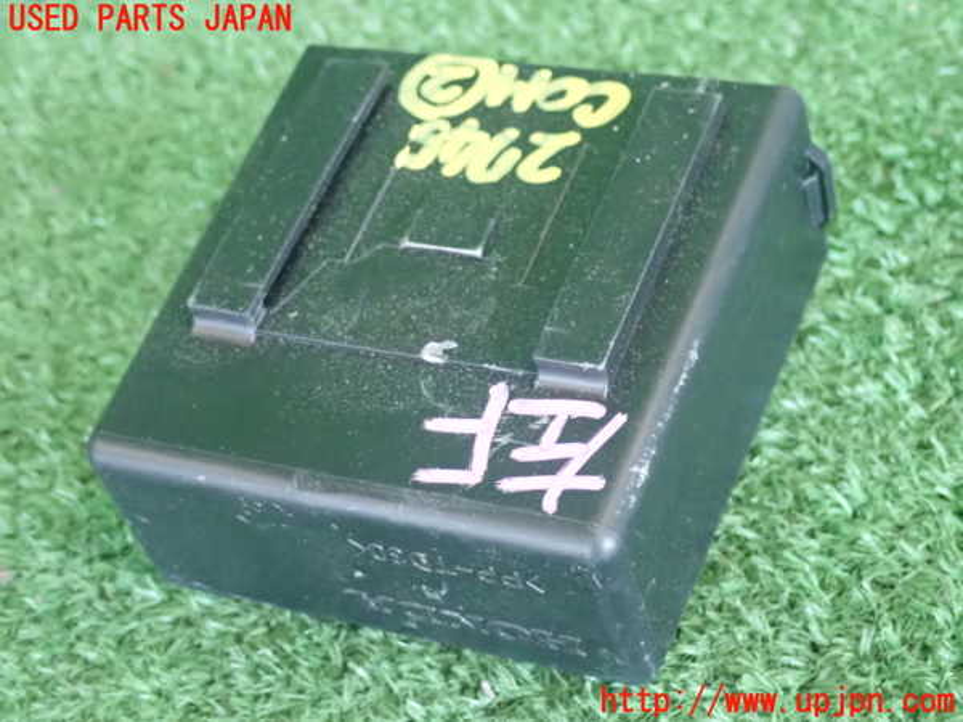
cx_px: 482
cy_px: 361
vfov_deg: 21.0
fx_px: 1947
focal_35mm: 70
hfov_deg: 27.8
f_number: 4
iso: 2500
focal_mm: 12.6
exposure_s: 1/60
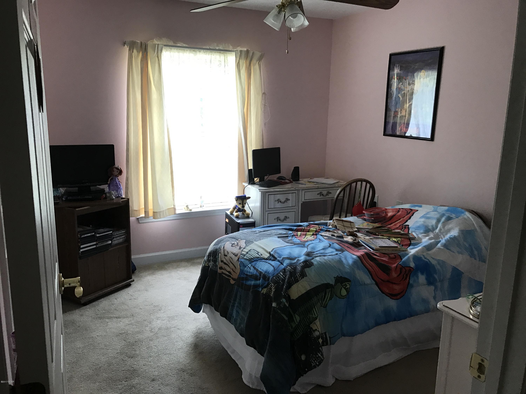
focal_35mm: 28
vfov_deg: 49.7
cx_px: 263
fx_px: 425
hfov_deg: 63.4
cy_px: 197
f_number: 1.8
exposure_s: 1/30
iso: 25
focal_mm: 3.99
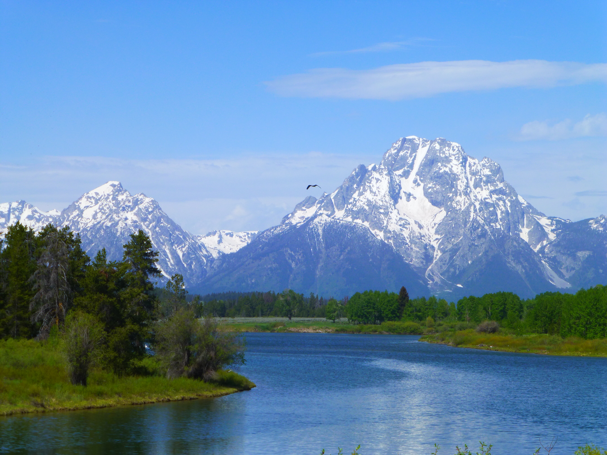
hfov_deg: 18.0
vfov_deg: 13.6
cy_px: 228
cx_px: 304
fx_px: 1911
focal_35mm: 109
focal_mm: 19.4
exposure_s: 1/640
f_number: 5.3
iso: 100
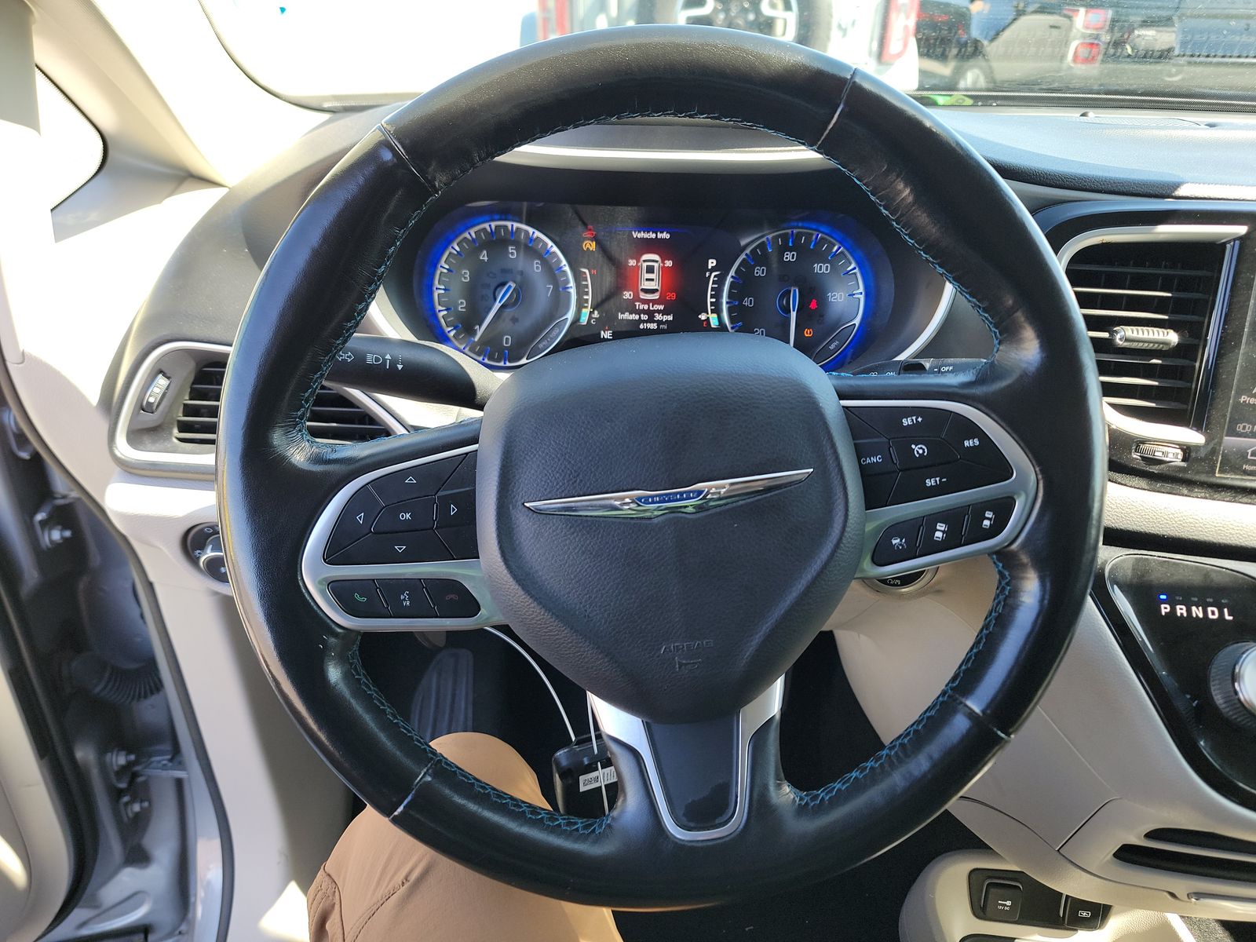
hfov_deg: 71.6
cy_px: 471
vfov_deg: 56.8
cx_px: 628
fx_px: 871
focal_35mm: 24
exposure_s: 1/59
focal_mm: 6.7
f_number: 1.8
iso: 54
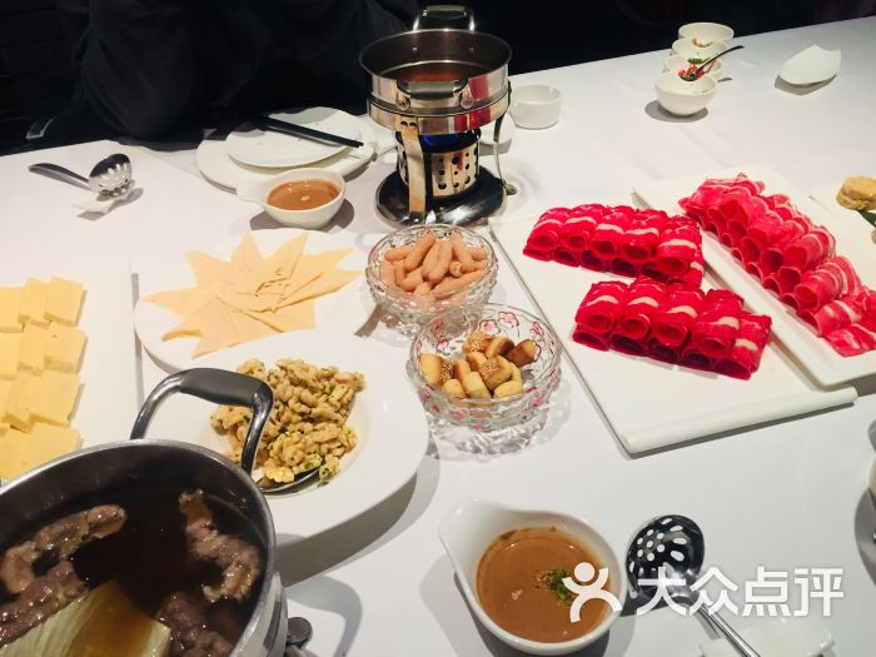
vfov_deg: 48.2
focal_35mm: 29
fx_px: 734
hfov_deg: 61.7
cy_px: 328
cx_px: 438
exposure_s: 1/33
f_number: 2.2
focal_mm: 4.15
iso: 125
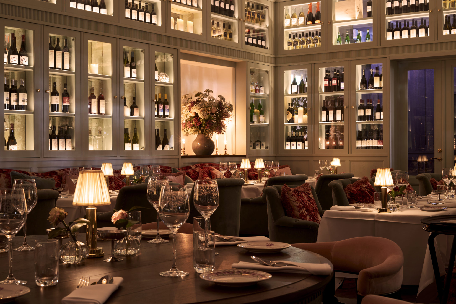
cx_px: 228
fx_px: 697
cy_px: 152
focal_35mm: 55
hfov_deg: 36.2
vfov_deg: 24.6
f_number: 11
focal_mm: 55
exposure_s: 15
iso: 100
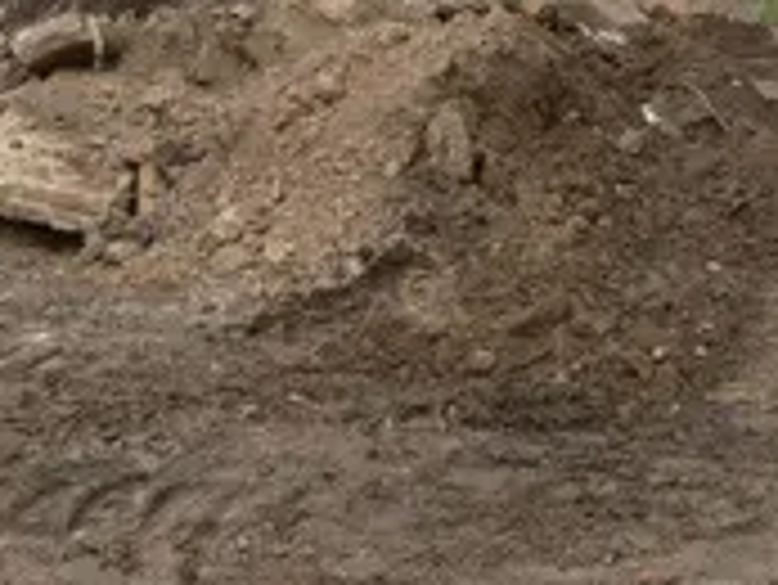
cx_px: 778
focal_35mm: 81
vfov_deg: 17.8
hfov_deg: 23.1
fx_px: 1822
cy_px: 14
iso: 80
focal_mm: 7.4
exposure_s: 1/100
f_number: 5.6
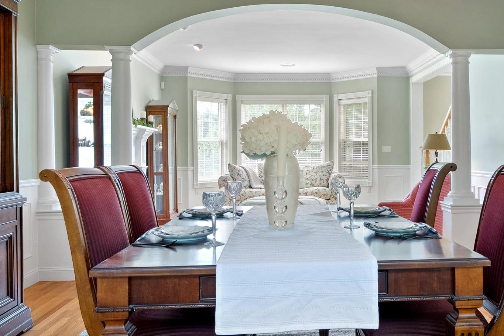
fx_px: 504
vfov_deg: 36.7
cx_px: 312
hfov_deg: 52.6
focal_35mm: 36
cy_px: 134
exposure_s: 1/1.25
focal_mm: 16
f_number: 8
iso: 320
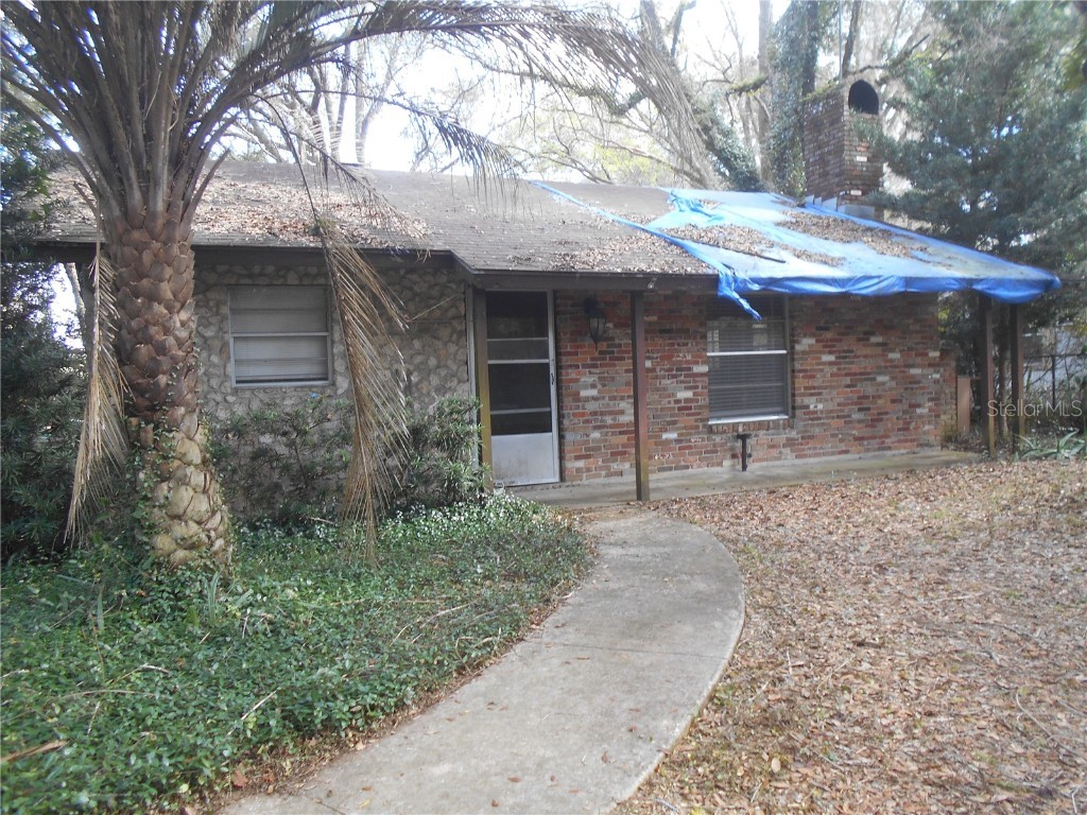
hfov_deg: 67.3
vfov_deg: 53.1
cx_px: 544
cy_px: 408
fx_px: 816
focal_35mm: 26
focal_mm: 4.6
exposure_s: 1/30
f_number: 3.2
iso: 80
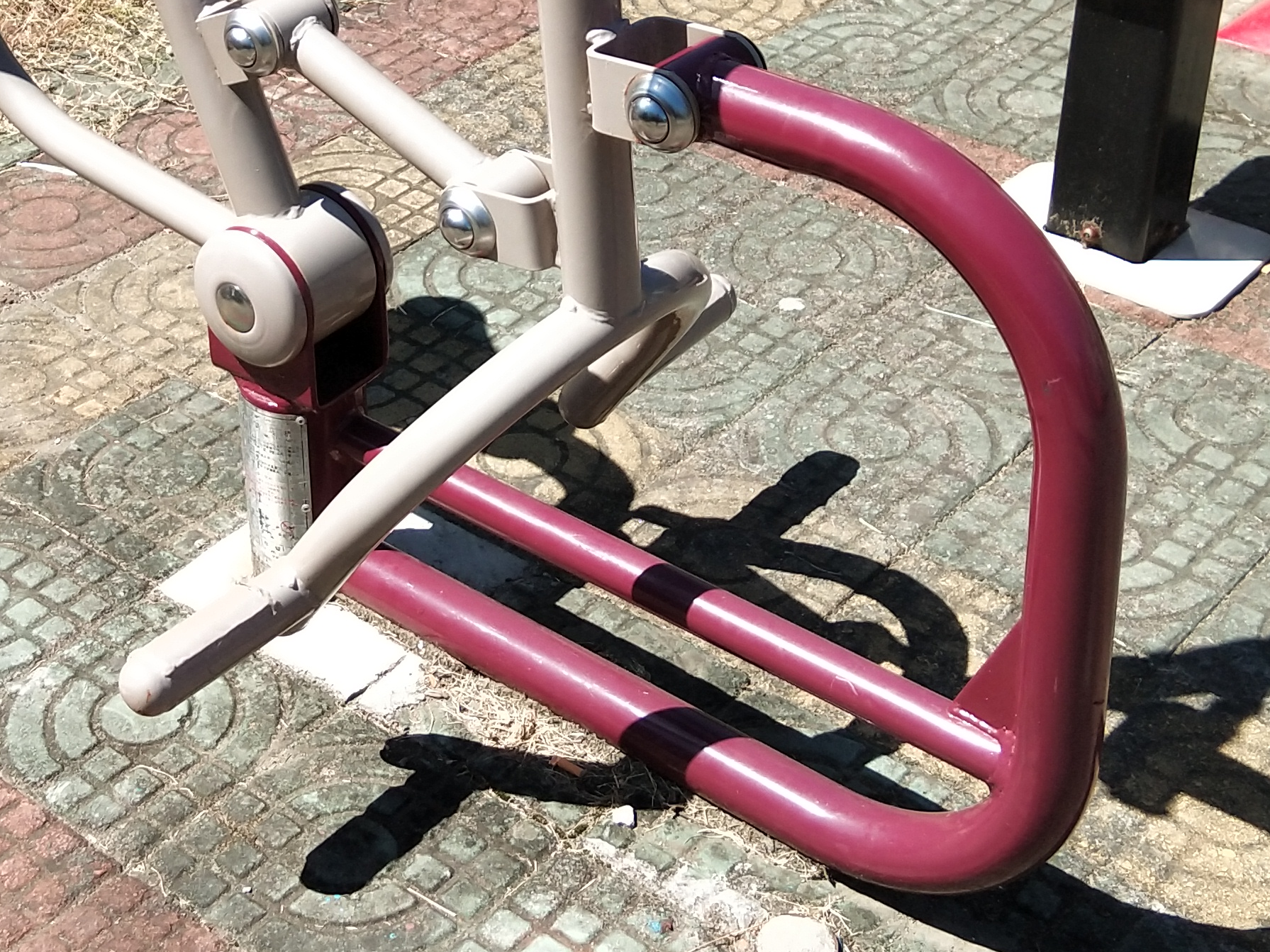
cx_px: 494
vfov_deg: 20.2
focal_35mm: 72
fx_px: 2641
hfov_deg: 27.0
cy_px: 167
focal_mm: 3.69
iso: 50
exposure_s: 1/699
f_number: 2.2
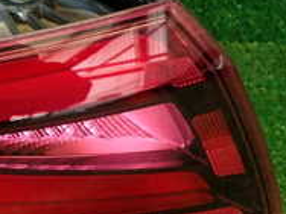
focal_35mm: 80
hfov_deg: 20.8
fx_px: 661
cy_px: 79
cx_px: -140
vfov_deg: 18.4
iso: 200
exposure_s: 1/40
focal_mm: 4.5
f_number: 2
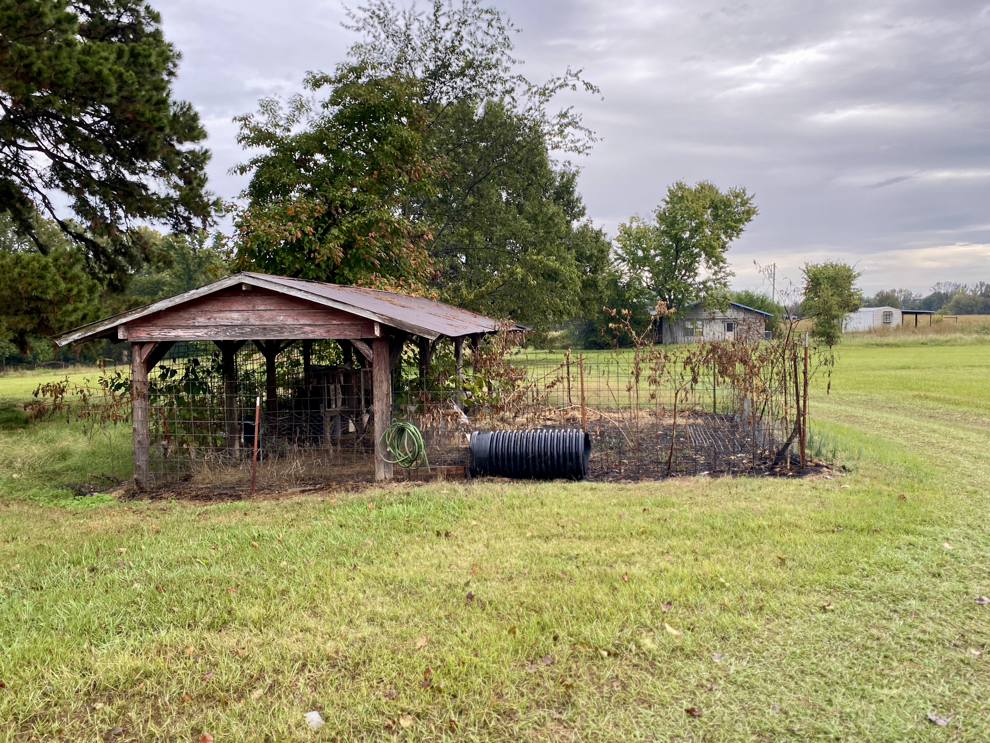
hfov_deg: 67.3
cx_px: 495
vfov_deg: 53.1
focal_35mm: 26
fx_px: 744
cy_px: 372
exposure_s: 1/301
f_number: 1.8
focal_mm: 4.25
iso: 32
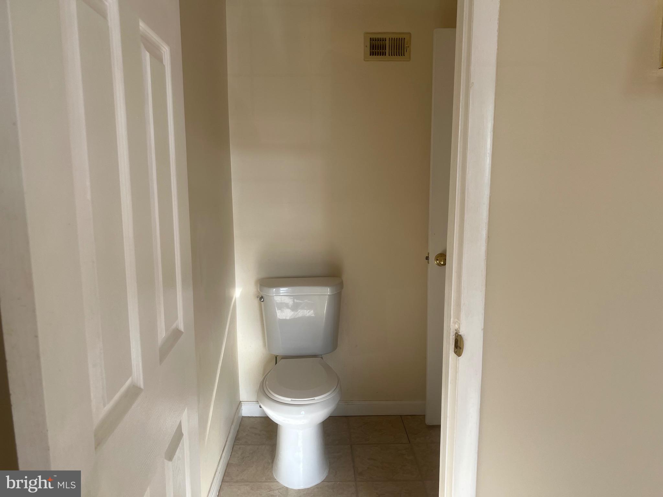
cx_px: 332
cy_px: 248
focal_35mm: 26
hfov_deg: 67.3
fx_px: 498
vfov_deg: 53.1
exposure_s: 1/251
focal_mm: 5.7
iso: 40
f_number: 1.5
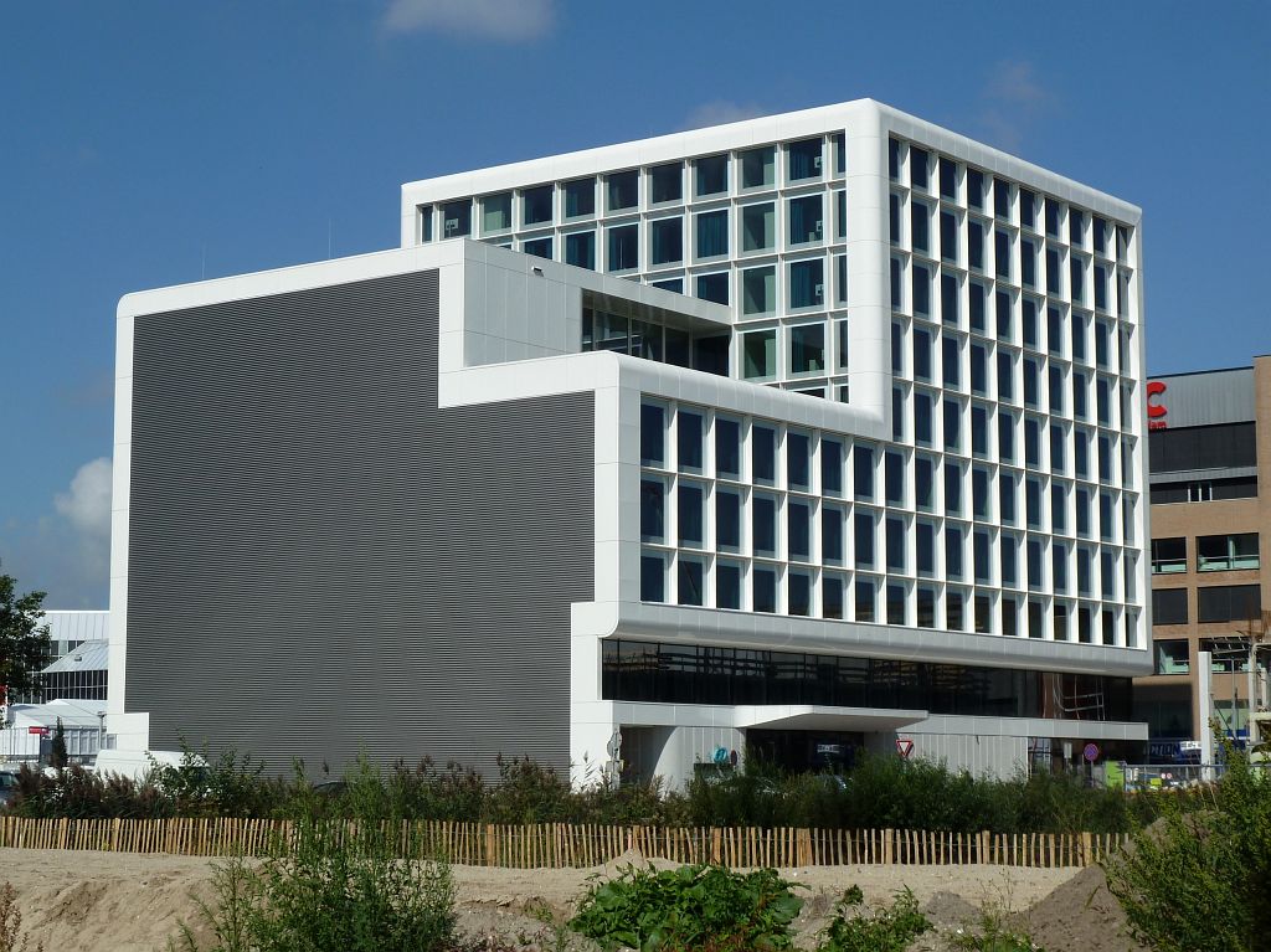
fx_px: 2459
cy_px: 476
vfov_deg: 21.9
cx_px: 636
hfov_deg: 29.0
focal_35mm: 67
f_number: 5.6
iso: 80
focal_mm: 11
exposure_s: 1/640
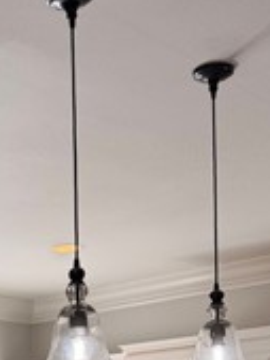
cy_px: 501
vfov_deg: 19.4
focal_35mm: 91
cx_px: -72
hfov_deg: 15.5
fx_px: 945
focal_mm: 6.76
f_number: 1.78
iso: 100
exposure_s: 1/297
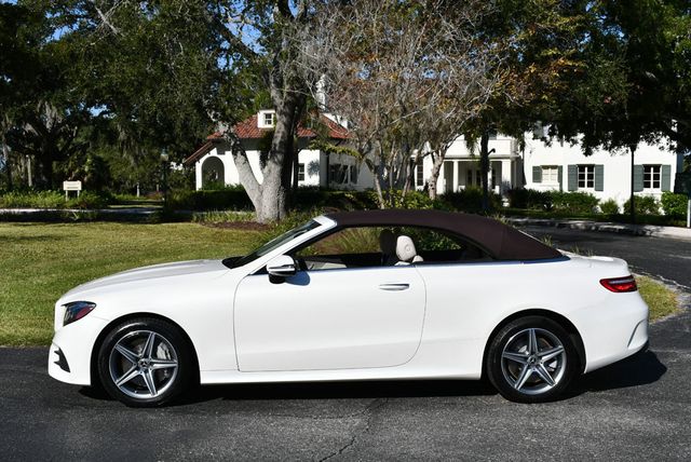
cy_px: 231
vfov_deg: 30.6
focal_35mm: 44
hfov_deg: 44.5
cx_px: 346
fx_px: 845
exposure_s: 1/400
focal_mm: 22
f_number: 10
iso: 100
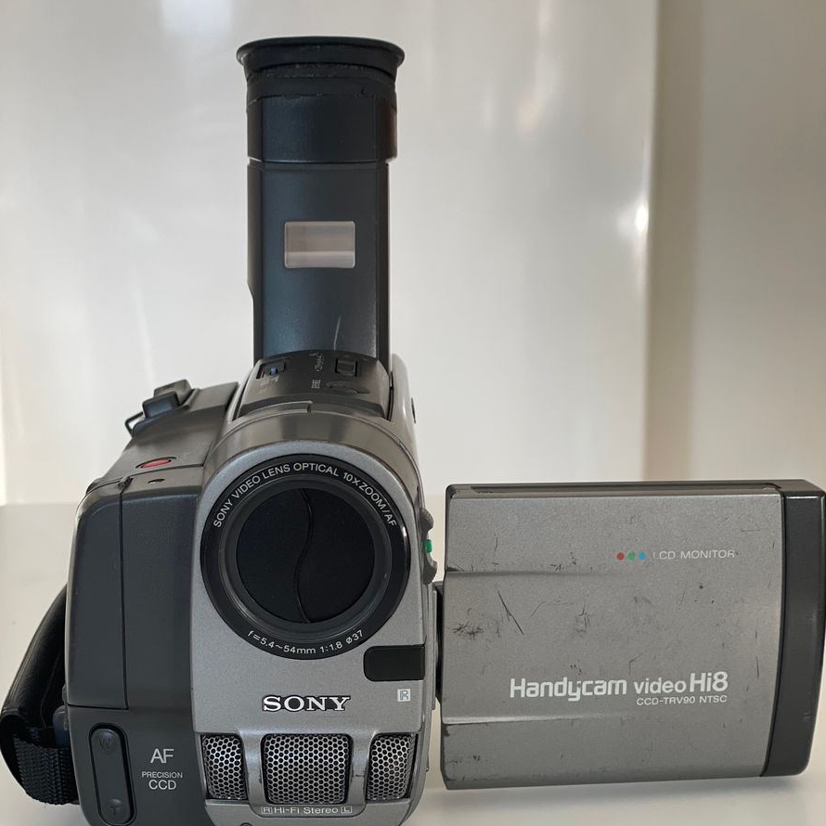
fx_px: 1674
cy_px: 499
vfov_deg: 27.7
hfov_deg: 27.7
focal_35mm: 62
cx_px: 414
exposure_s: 1/122
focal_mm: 6
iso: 80
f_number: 2
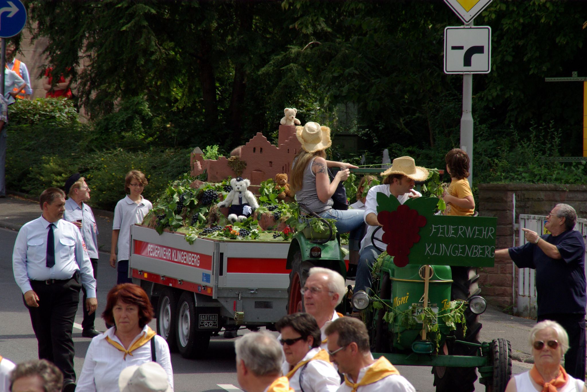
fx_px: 4896
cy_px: 196
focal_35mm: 300
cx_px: 294
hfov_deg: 6.9
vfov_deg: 4.6
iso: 400
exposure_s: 1/500
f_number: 8
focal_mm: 200
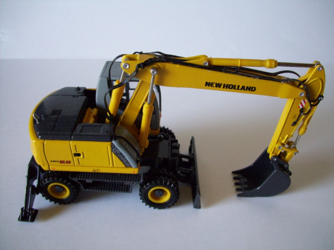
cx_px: 167
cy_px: 125
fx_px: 328
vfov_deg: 41.8
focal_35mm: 34
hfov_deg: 54.0
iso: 160
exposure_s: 1/15
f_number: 2.9
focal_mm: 5.7
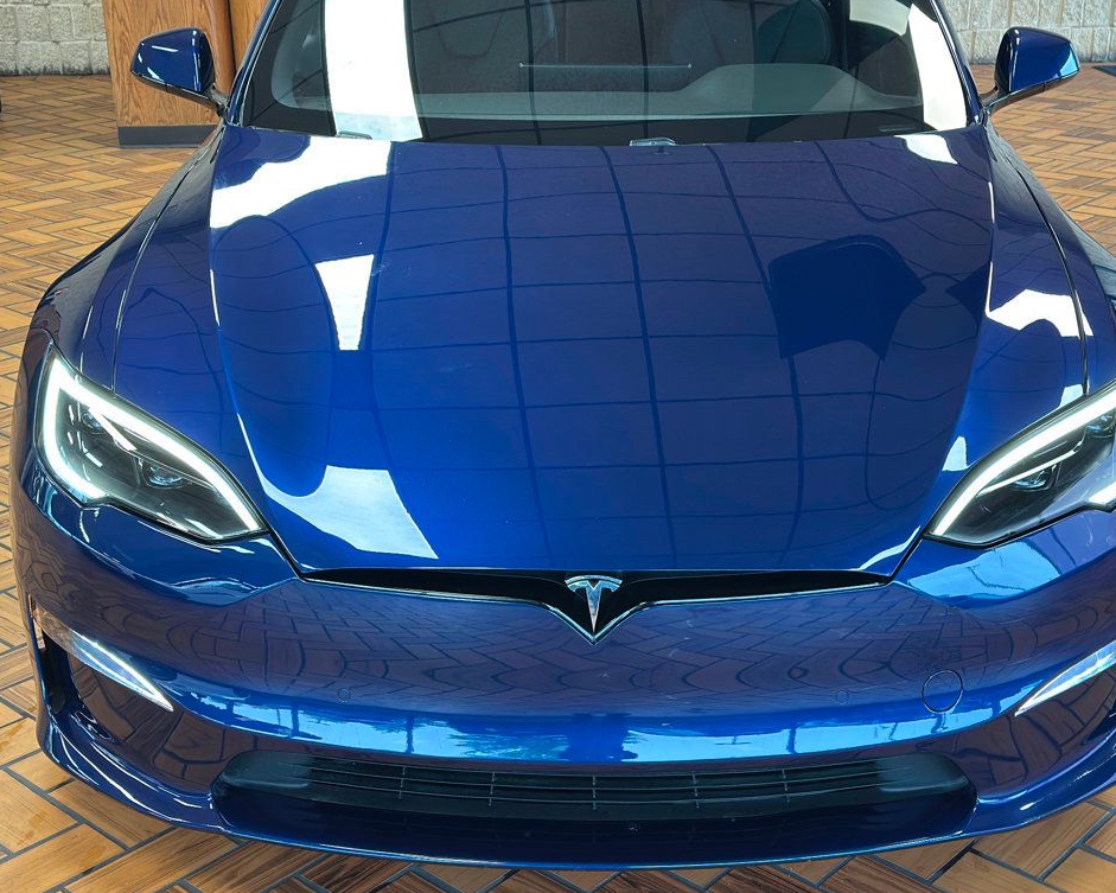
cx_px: 601
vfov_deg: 29.7
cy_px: 449
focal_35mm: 51
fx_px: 1685
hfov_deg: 36.6
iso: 320
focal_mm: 6.86
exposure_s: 1/40
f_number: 1.78
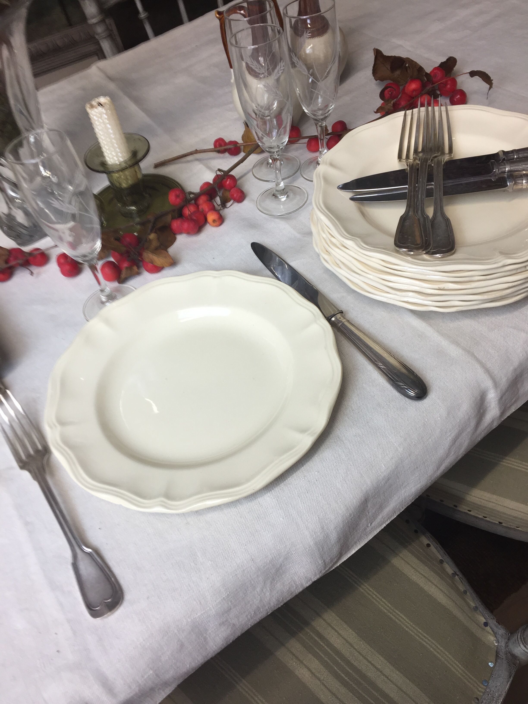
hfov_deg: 48.2
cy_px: 352
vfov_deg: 61.7
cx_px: 264
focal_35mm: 29
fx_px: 590
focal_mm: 4.15
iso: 40
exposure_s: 1/50
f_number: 2.2
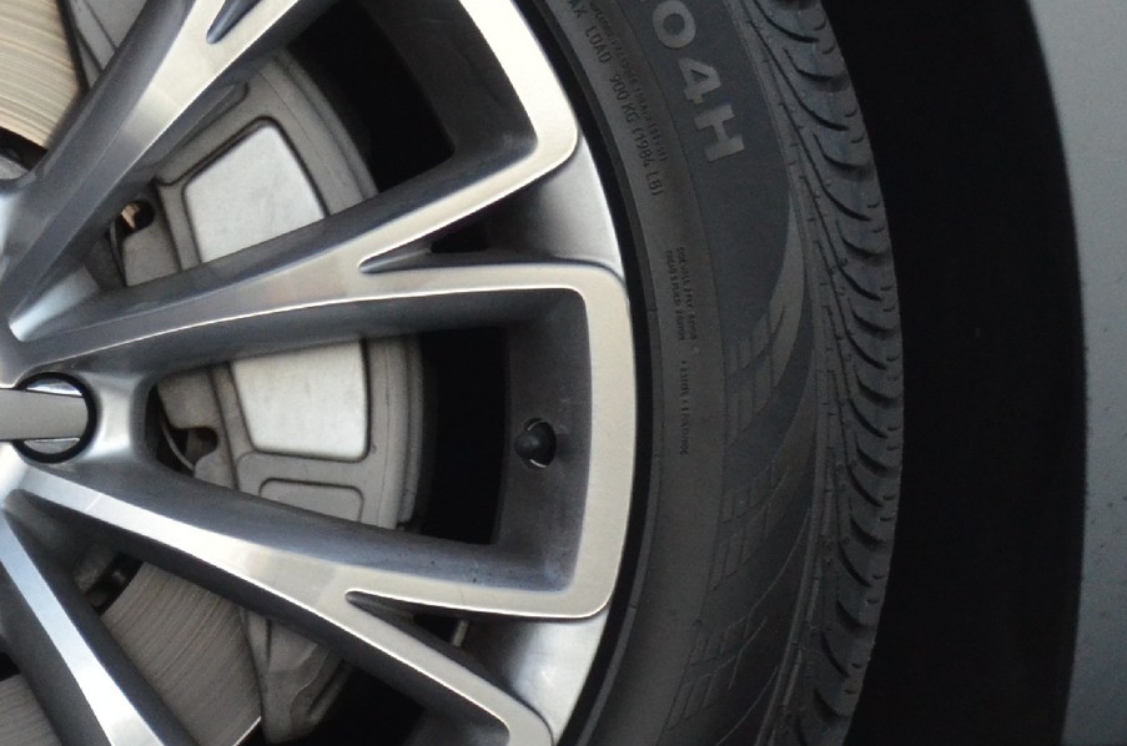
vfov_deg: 4.4
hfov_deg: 6.6
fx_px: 9727
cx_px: -27
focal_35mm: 311
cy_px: 433
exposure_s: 1/80
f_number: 5
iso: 1600
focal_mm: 75
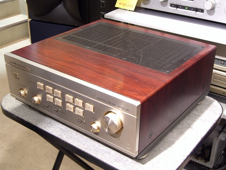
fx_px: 307
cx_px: 114
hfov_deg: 40.4
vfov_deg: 30.9
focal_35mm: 47
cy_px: 86
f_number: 3.1
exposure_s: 1/10
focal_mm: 9.5
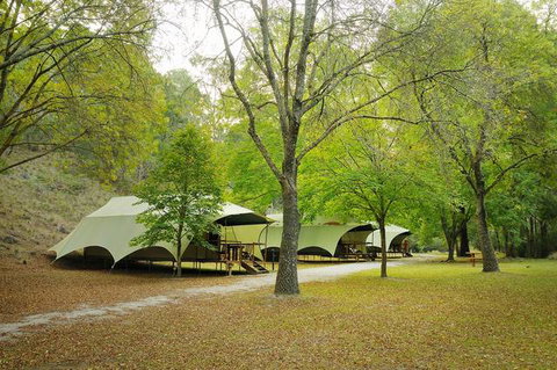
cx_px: 278
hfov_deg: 57.3
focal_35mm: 33
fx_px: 510
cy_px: 185
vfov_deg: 39.9
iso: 200
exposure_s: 1/2.5
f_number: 11
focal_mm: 22
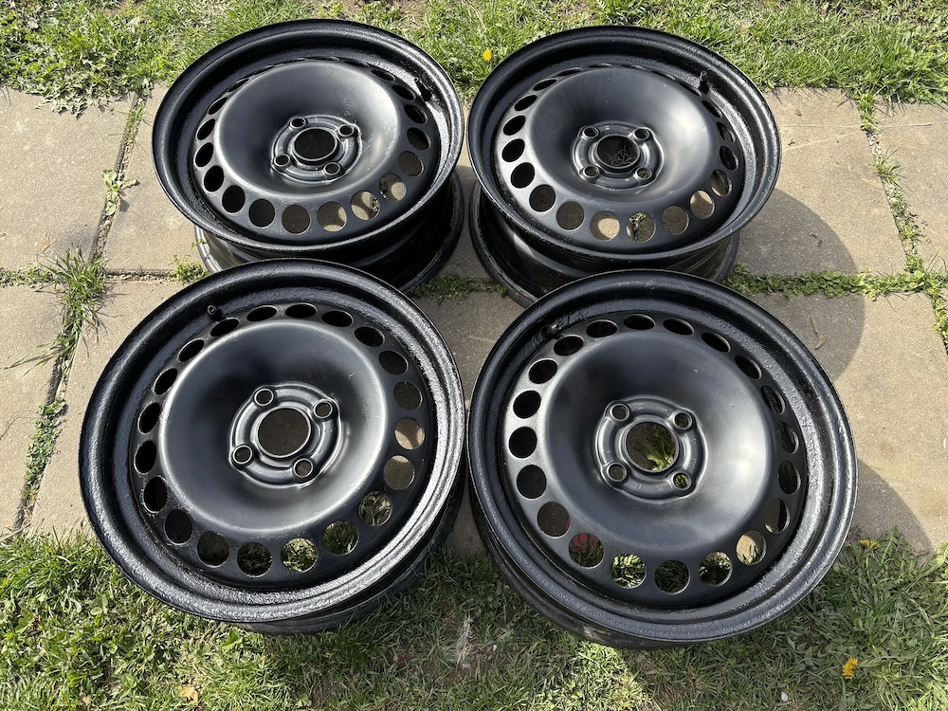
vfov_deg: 53.1
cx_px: 474
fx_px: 712
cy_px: 356
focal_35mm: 26
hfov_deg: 67.3
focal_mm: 5.96
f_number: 1.6
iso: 50
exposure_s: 1/601
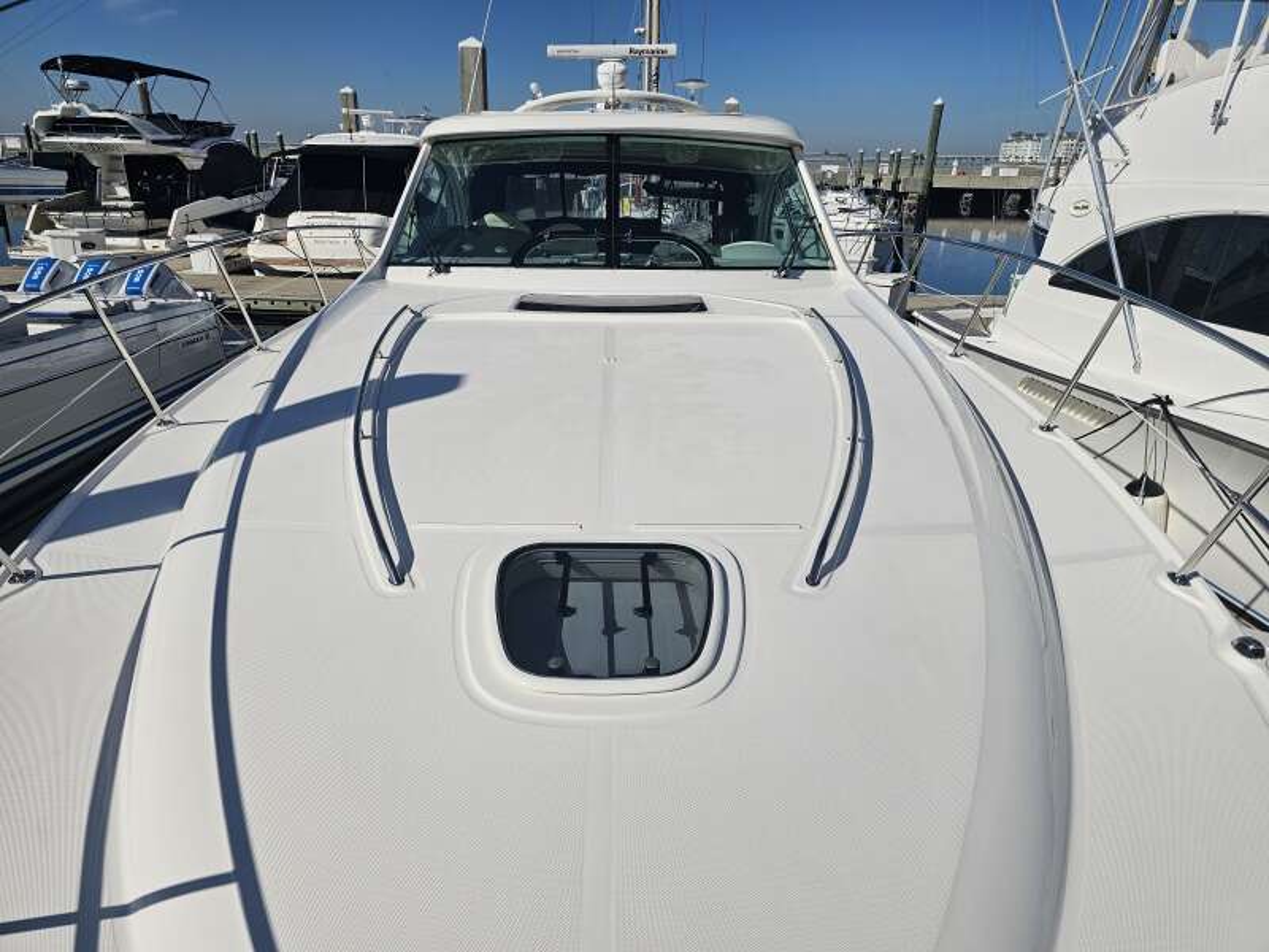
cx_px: 634
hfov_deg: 73.9
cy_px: 476
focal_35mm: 23
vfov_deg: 58.9
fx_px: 843
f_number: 1.7
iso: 10
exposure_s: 1/3229
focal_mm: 6.3
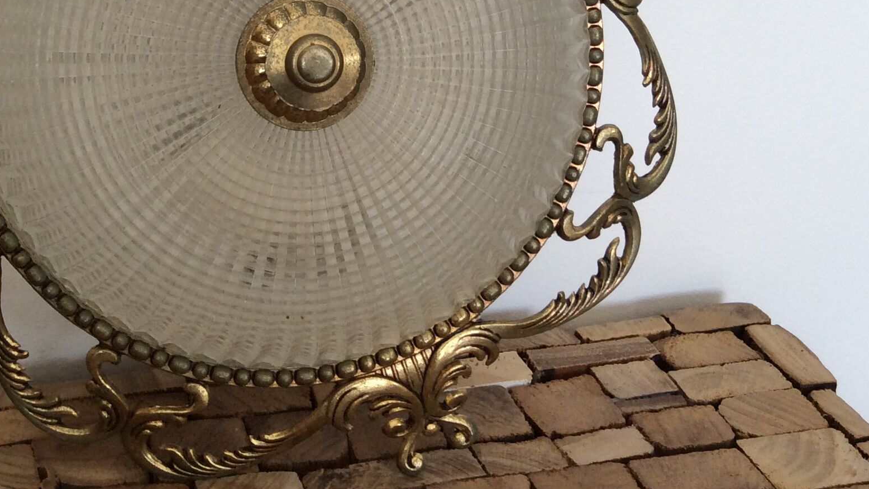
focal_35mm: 58
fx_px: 1336
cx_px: 336
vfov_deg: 20.2
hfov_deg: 35.9
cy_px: 26
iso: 40
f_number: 2.4
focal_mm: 3.3
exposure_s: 1/100
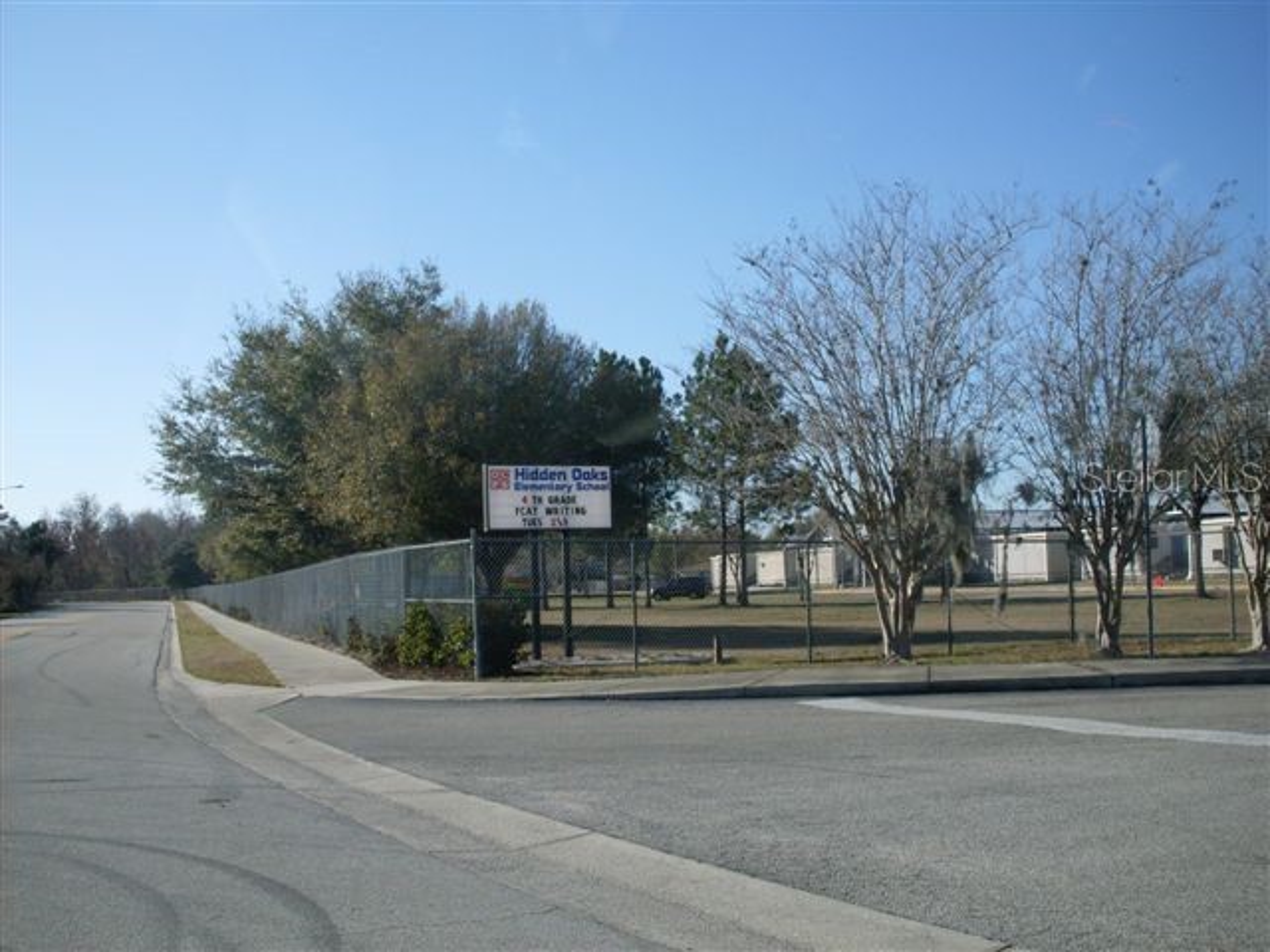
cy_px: 476
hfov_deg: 49.0
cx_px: 635
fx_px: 1394
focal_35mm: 38
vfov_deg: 37.7
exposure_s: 1/180
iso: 80
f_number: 8.4
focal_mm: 6.3
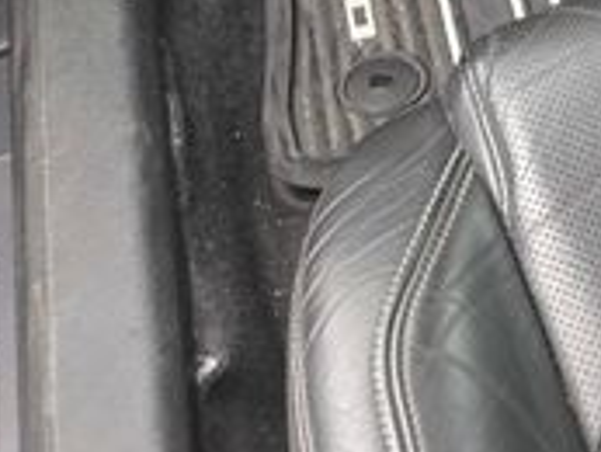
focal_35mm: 85
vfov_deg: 15.5
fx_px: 1477
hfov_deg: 18.7
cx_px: 1032
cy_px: -296
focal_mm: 5.4
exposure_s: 1/120
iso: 250
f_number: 1.8
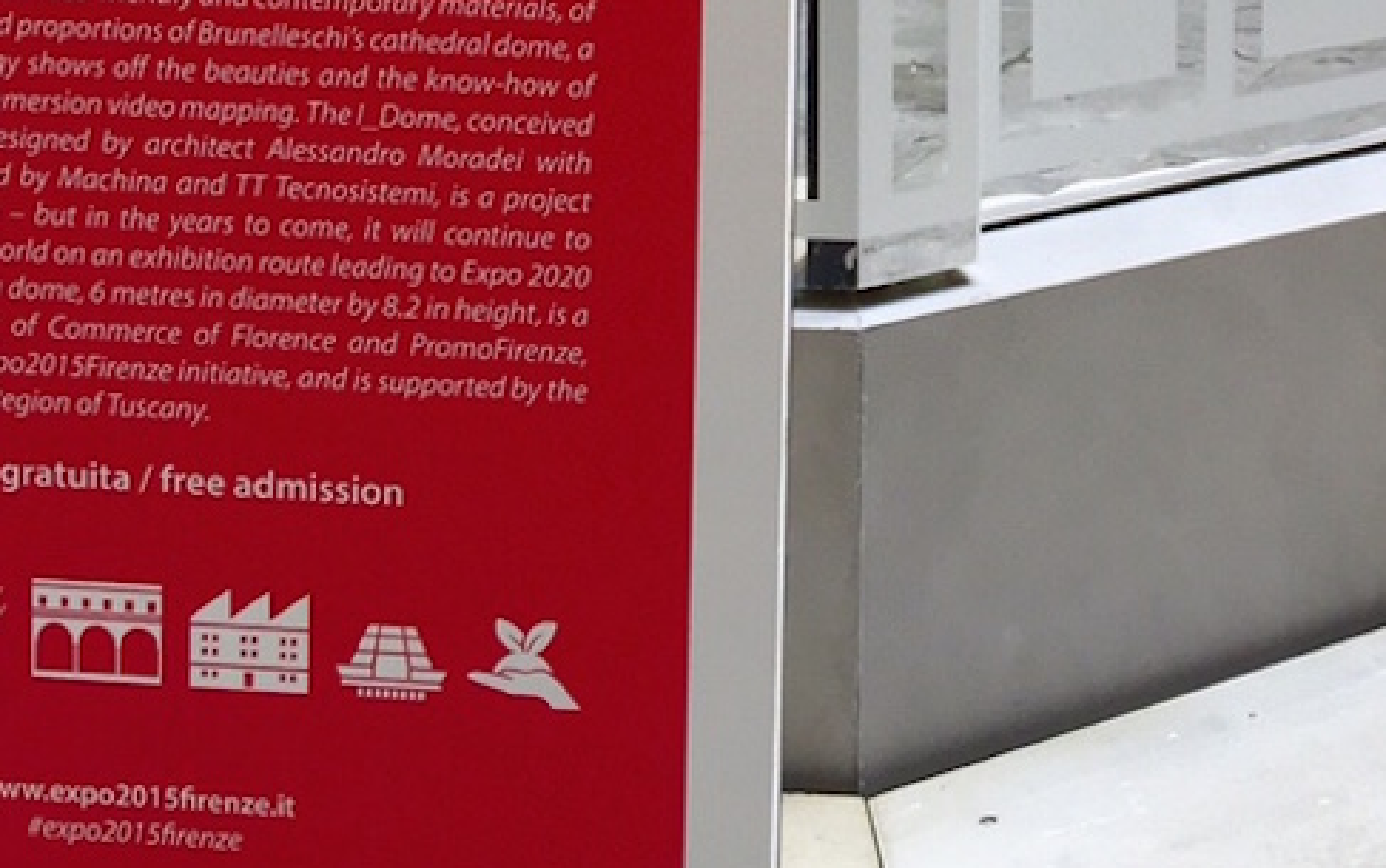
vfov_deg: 14.7
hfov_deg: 23.8
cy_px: -482
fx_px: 3099
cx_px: 1463
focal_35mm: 82
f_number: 2.2
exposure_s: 1/222
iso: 32
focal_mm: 4.15
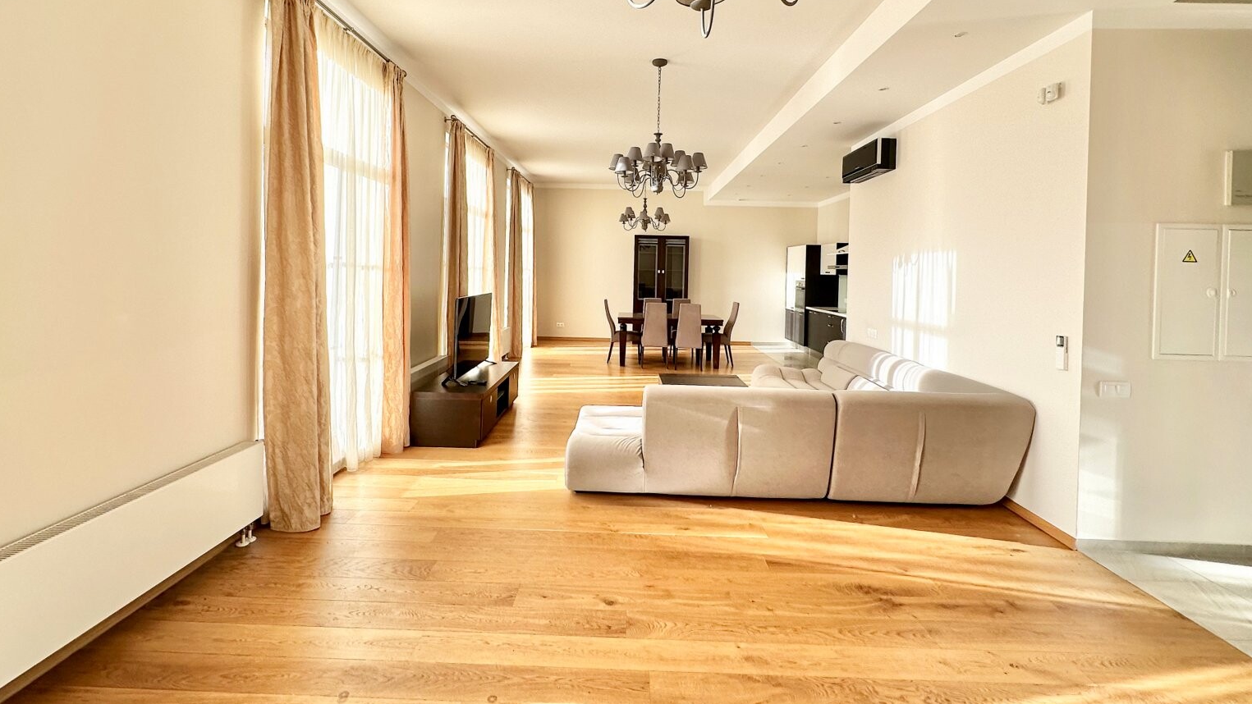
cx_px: 622
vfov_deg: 66.3
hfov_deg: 99.4
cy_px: 275
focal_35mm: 16
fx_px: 531
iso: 40
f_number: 2.2
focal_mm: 2.22
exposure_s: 1/159
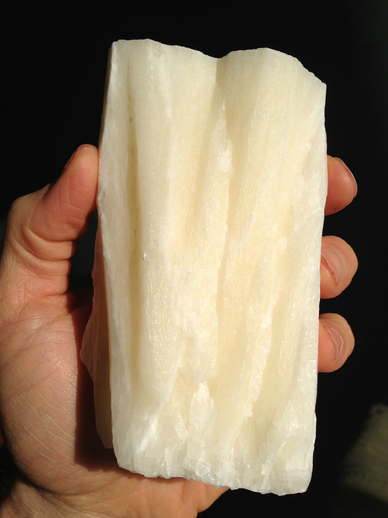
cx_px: 194
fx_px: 523
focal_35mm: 35
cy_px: 259
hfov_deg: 40.7
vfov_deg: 52.6
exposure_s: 1/3953
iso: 50
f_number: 2.4
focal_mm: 4.28
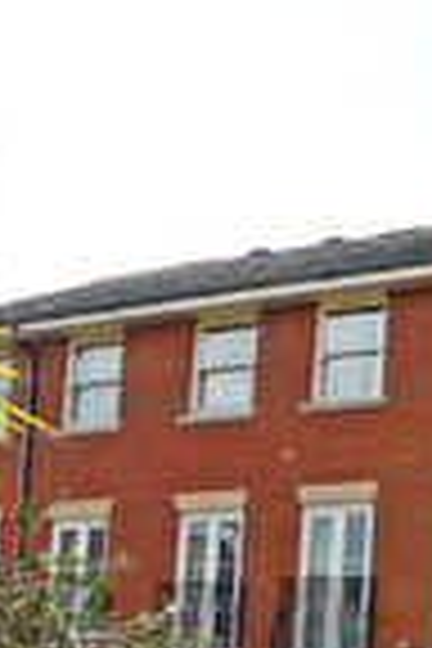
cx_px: 909
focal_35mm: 73
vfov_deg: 25.5
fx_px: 1314
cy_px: 727
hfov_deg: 14.7
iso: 100
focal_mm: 10
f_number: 11
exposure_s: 1/100
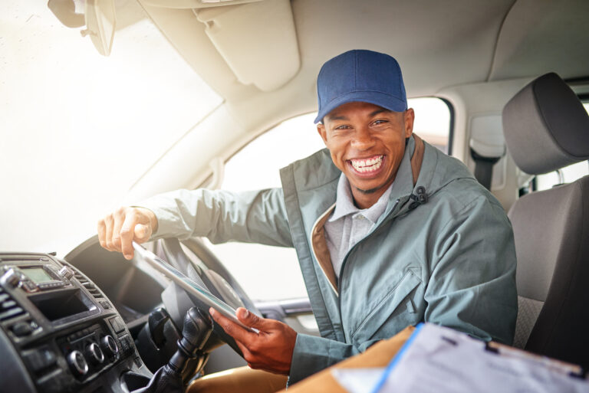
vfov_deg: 37.9
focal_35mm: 35
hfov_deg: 54.4
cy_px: 196
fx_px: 573
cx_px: 294
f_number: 2
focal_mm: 35
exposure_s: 1/800
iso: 400
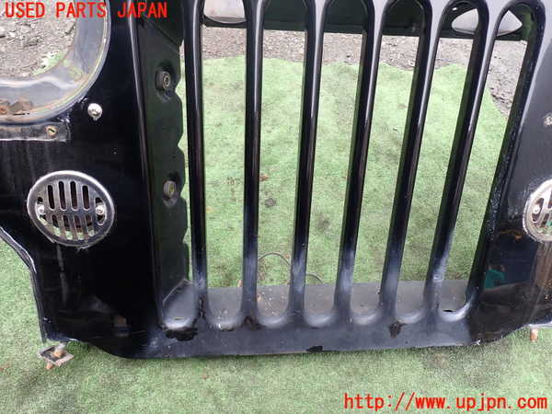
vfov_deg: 54.9
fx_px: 399
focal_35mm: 25
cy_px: 207
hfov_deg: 69.4
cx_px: 276
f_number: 2.8
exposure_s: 1/200
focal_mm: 4.5
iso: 100
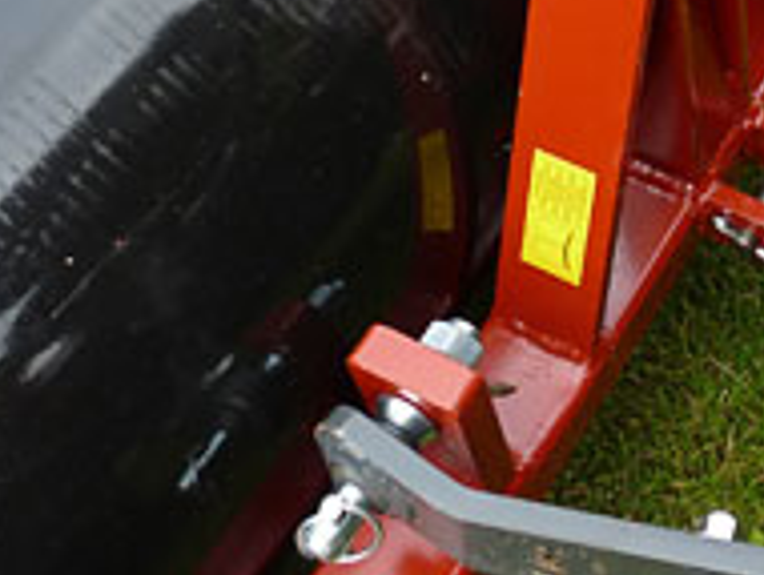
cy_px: -82
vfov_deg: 19.7
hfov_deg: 25.5
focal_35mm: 71
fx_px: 1569
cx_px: 820
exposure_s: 1/125
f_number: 4
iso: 100
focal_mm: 4.8
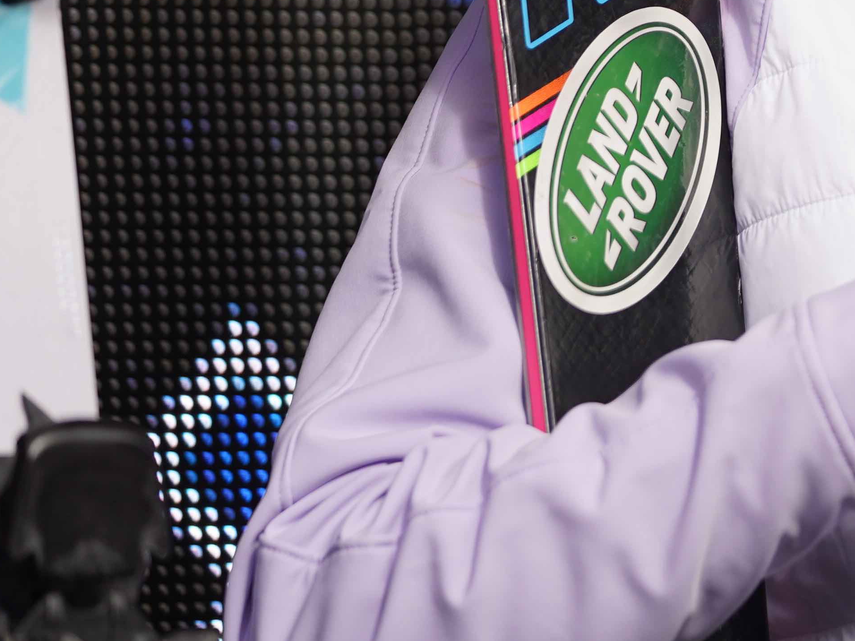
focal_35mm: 399
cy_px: -78
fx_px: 9853
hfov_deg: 4.9
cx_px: 1238
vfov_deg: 3.7
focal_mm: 132
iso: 160
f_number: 2.8
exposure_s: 1/1600
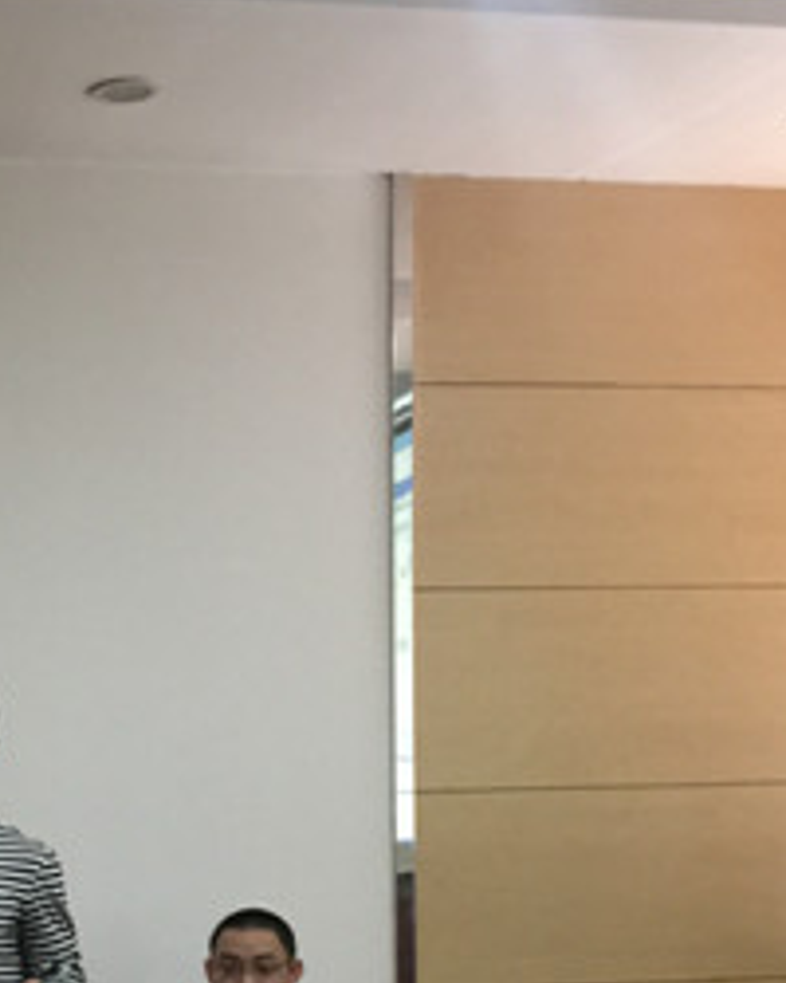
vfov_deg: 27.0
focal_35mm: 68
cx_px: -90
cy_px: 865
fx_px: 1977
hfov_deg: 21.3
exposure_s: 1/4
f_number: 2.2
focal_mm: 4.15
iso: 125
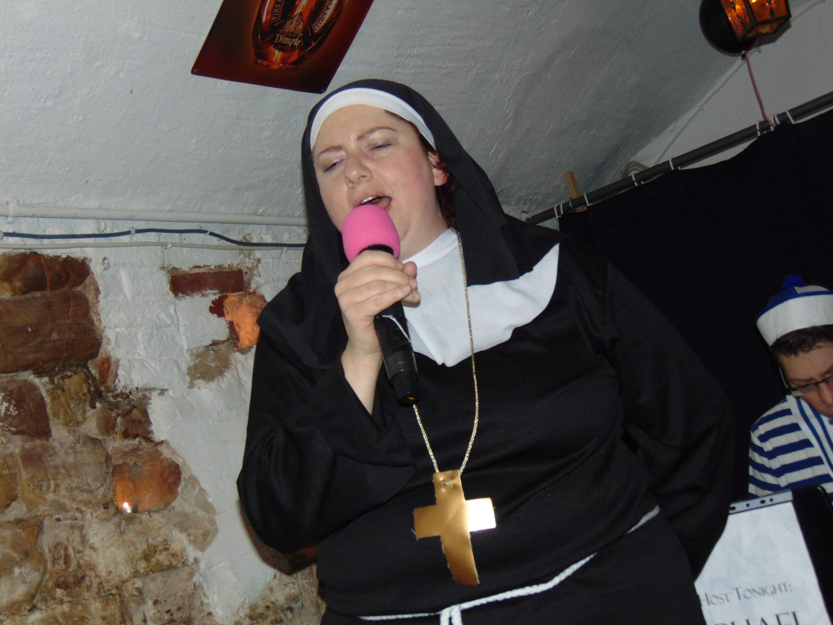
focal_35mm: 50
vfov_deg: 29.1
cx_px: 416
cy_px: 312
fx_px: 1203
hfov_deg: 38.2
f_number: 3.5
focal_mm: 9
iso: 200
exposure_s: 1/8
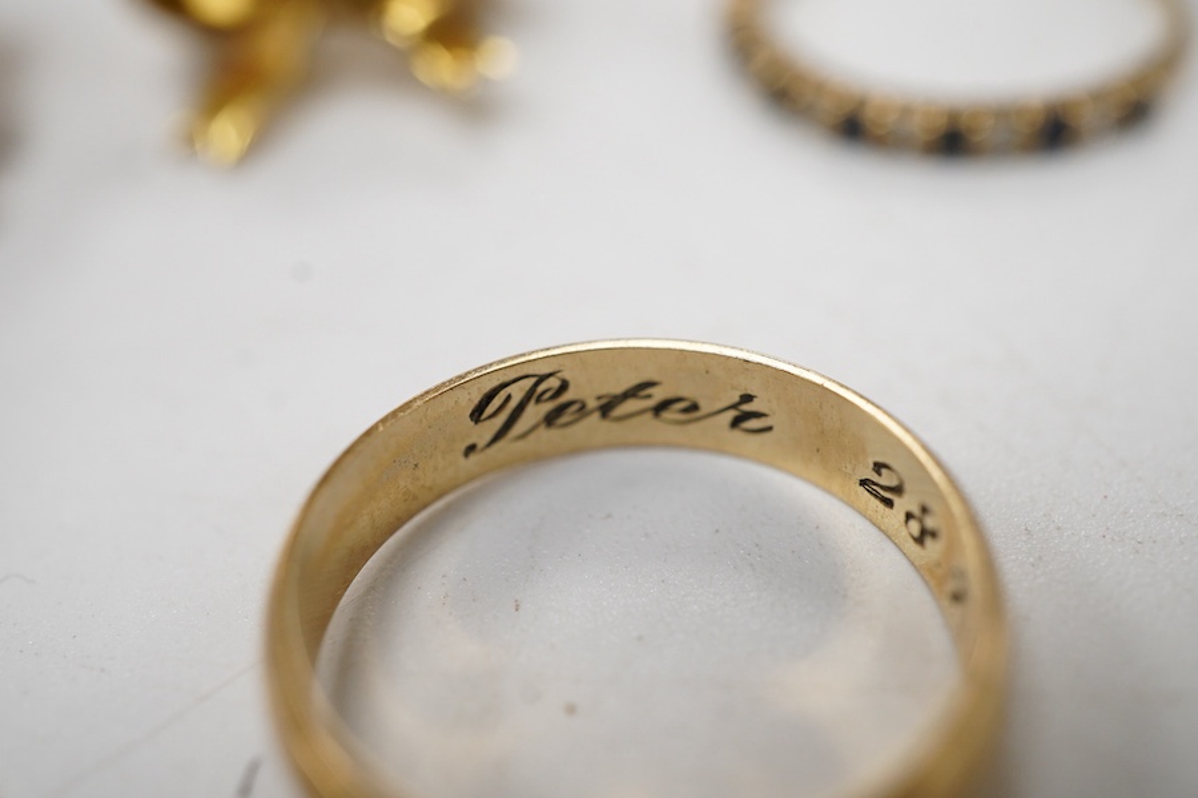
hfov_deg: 43.6
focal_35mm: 45
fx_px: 1497
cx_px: 599
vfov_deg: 29.9
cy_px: 399
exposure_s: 1/125
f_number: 11
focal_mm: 30
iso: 1250
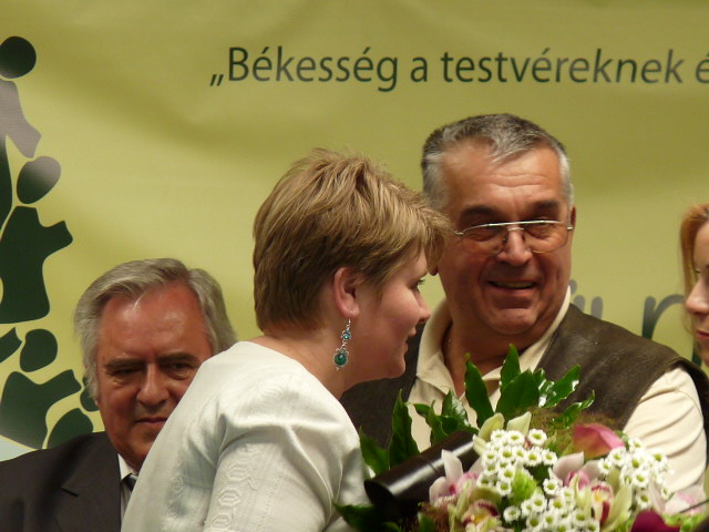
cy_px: 266
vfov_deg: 2.6
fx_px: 11531
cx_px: 354
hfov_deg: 3.5
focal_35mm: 563
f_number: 3.7
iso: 125
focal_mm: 55.8
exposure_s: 1/80
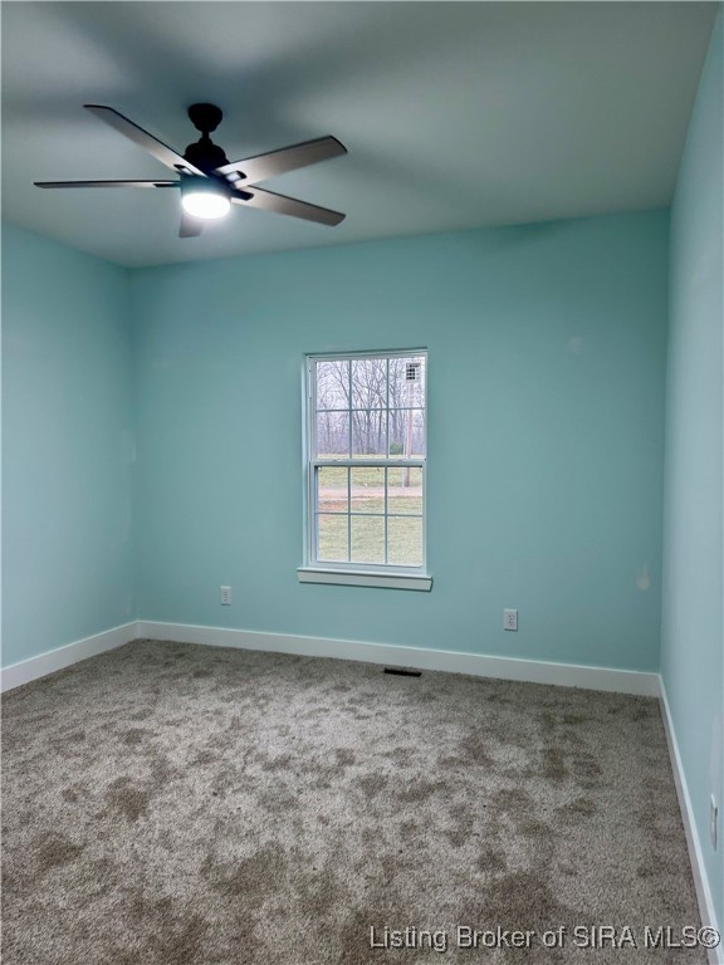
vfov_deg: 71.6
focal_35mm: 24
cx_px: 362
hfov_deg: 56.8
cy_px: 482
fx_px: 669
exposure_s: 1/60
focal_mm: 6.76
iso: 125
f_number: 1.78
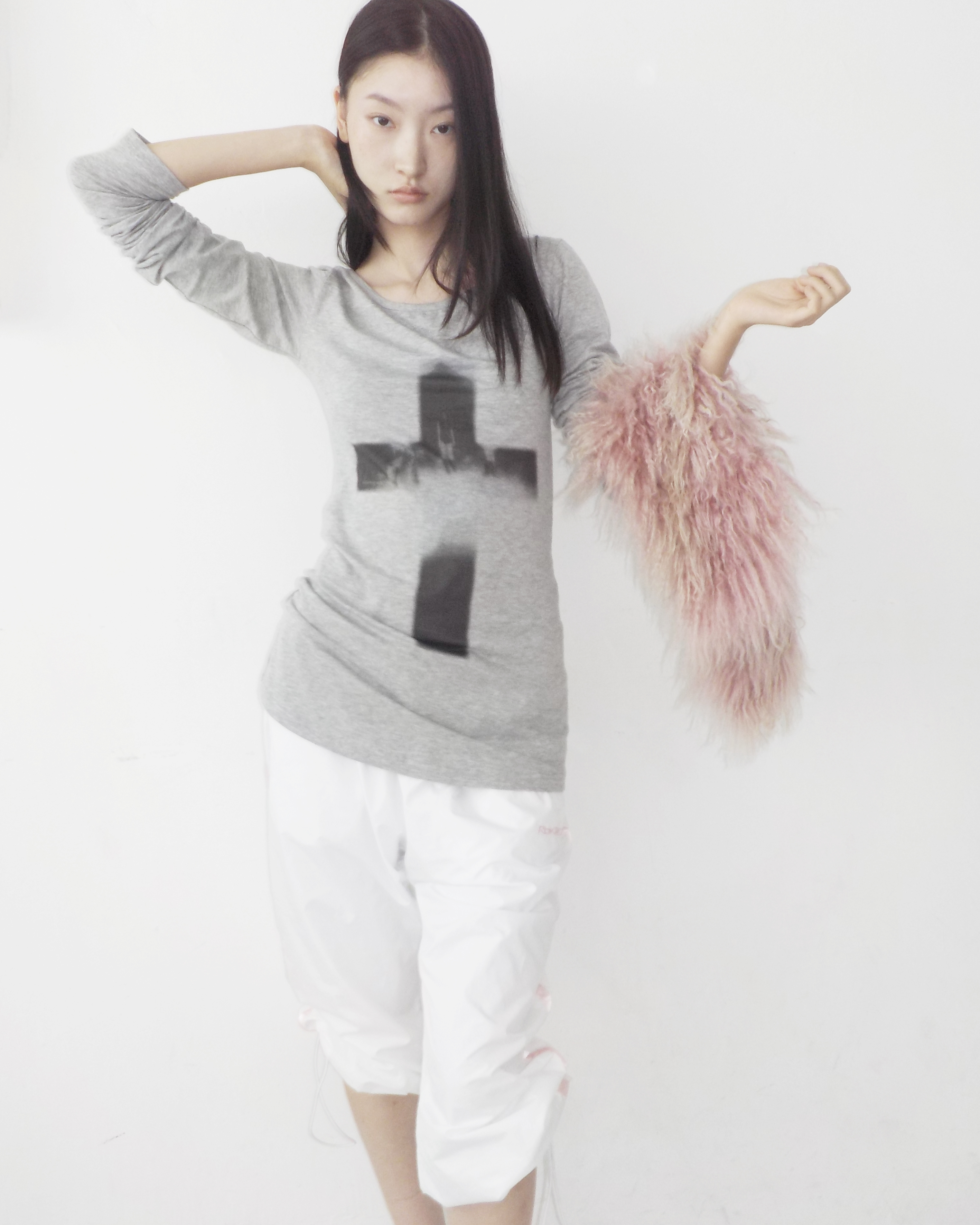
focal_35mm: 32
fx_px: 1160
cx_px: 490
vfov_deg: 55.7
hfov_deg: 45.8
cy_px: 594
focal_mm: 4.1
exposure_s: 1/60
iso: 125
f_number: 3.3
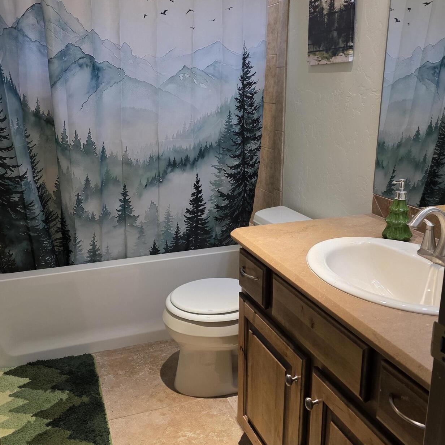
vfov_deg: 49.6
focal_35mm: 33
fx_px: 480
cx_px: 196
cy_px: 195
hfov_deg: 49.6
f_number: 1.7
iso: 320
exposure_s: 1/120
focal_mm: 6.3
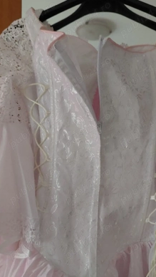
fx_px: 206
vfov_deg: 67.9
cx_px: 102
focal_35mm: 28
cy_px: 139
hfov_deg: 41.1
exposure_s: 1/60.2
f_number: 1.8
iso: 320
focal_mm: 4.69
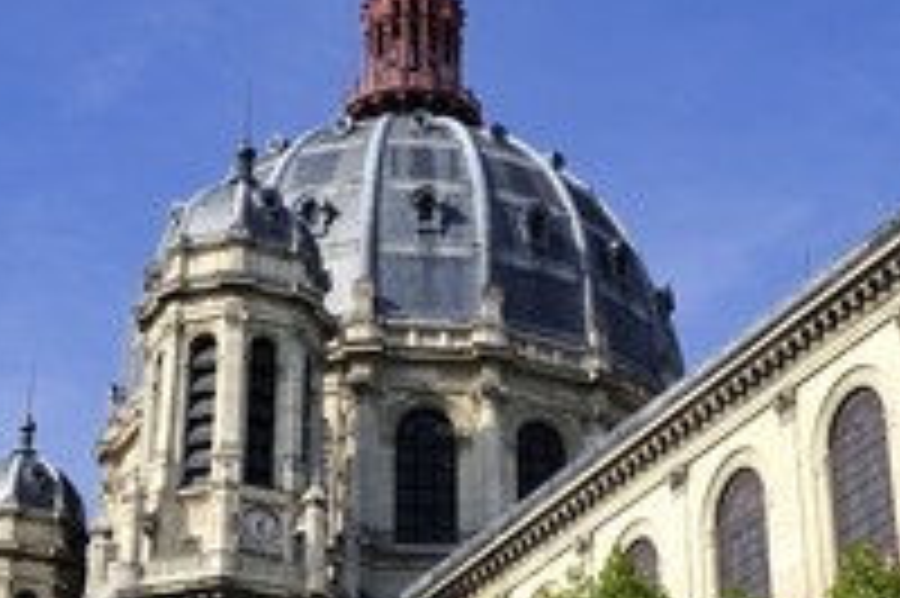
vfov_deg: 17.0
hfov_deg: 24.9
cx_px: 729
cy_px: 427
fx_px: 1998
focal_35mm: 80
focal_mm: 38
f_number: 13
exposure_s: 1/200
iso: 200
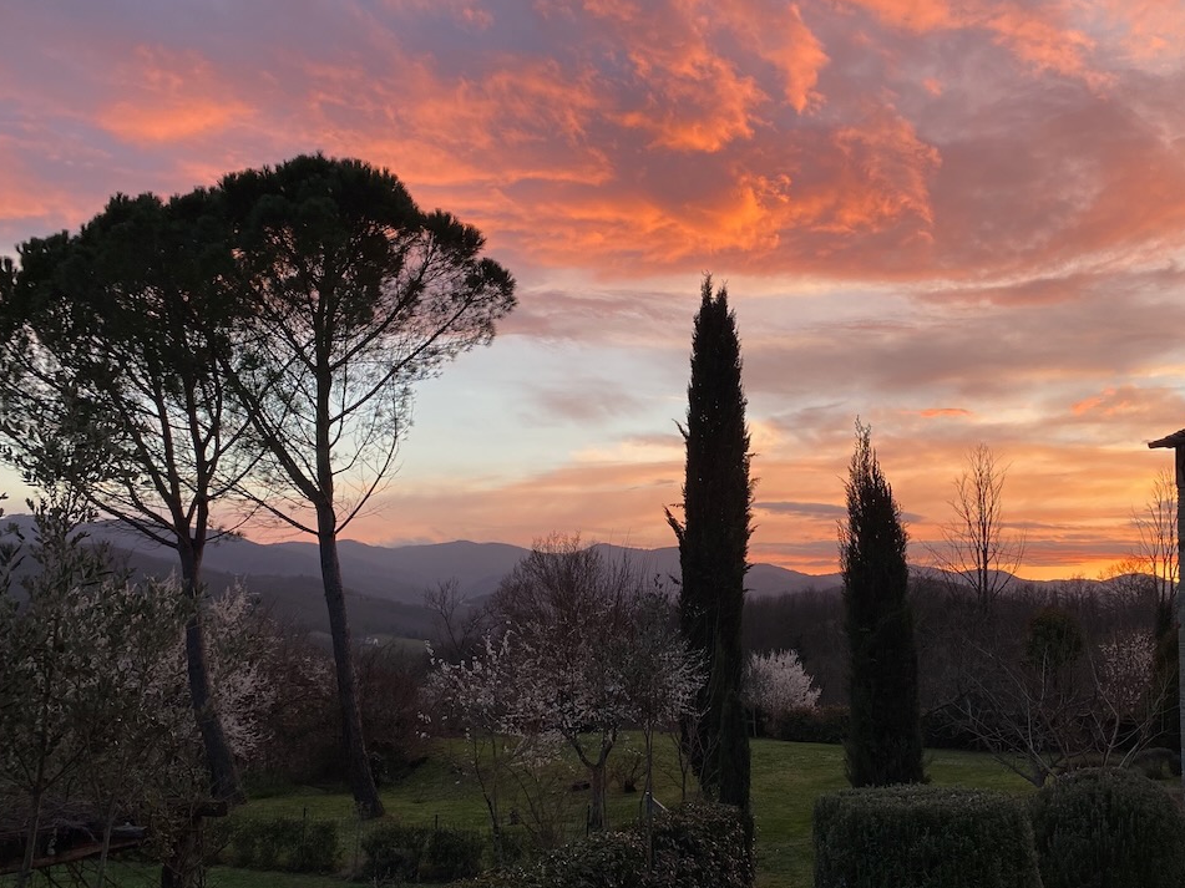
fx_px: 1198
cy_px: 488
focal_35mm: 35
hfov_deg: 51.9
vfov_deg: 40.6
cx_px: 761
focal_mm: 4.25
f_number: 1.8
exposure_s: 1/121
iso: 64
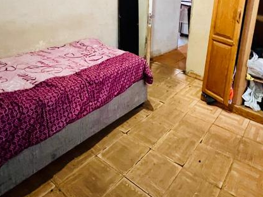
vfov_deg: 49.9
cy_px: 27
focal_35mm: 25
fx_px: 190
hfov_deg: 67.1
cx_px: 180
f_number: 1.8
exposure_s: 1/34
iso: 800
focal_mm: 1.57
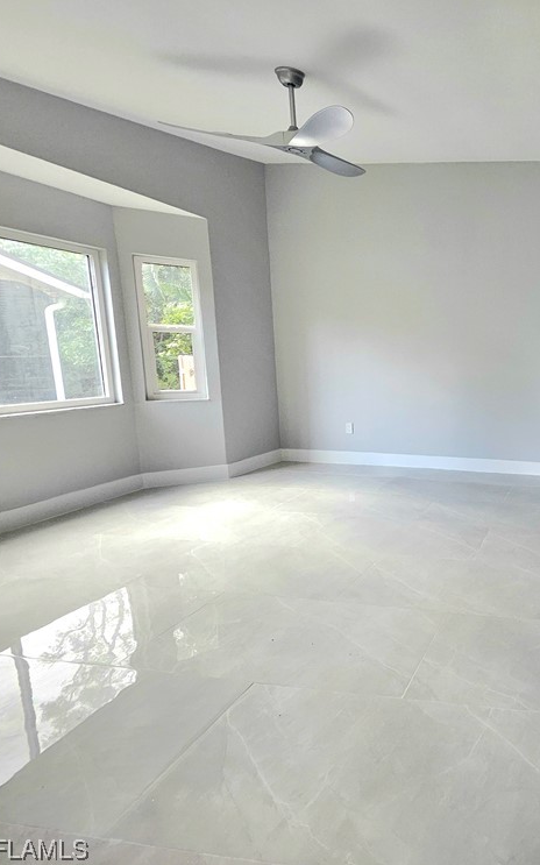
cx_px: 541
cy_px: 428
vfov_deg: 88.0
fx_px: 448
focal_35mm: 19
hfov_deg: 50.3
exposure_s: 1/60.2
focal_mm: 1.74
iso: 125
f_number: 2.2
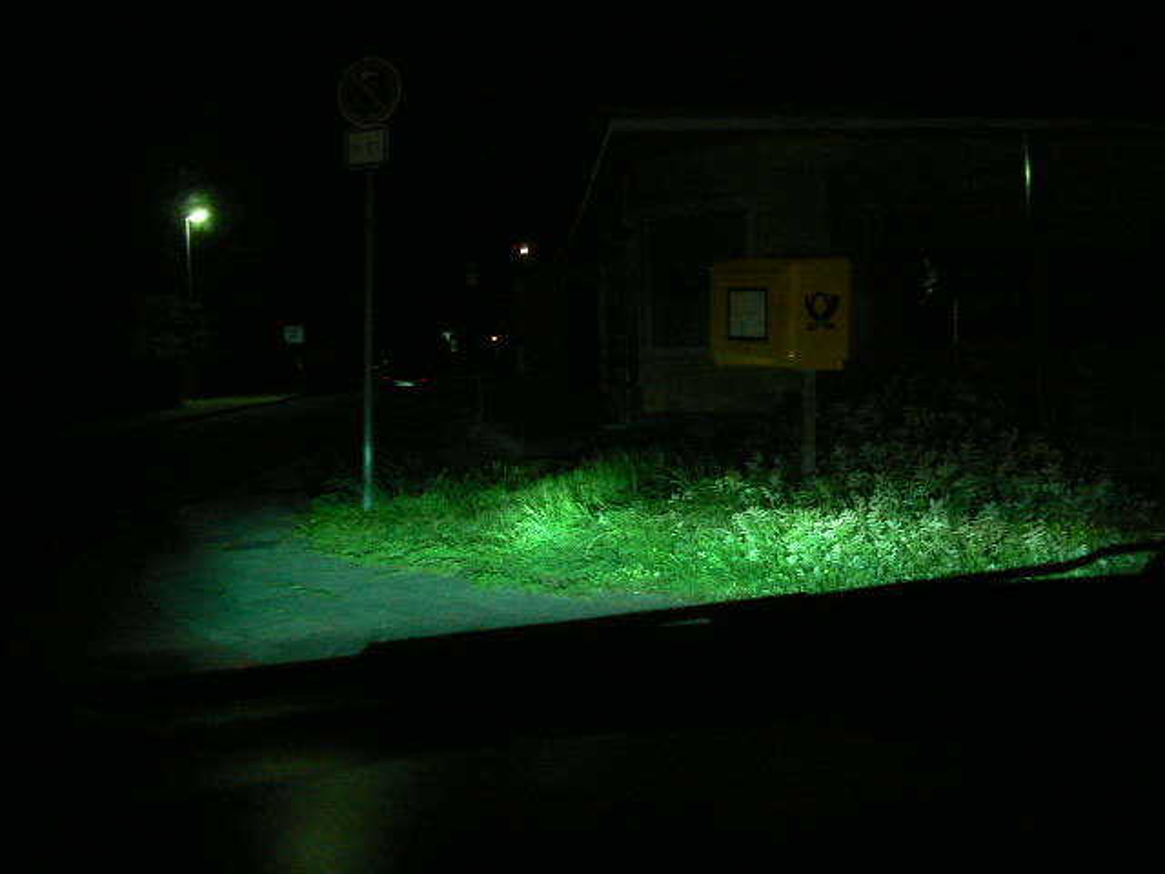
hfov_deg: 51.4
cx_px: 582
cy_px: 437
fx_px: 1212
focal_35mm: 36
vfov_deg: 39.7
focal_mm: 6
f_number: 2.8
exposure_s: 1/4
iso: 200
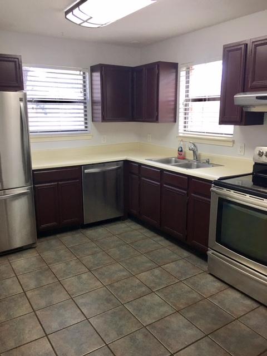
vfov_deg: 61.7
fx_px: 298
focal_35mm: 29
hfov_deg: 48.2
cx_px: 134
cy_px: 178
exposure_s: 1/30
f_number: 2.2
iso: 40
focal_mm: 4.15
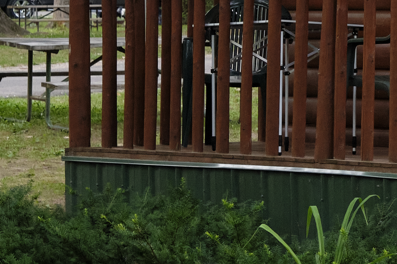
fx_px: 2415
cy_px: -98
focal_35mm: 219
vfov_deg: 6.2
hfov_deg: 9.1
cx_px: 662
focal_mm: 35
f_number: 5.6
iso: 1250
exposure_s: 1/60
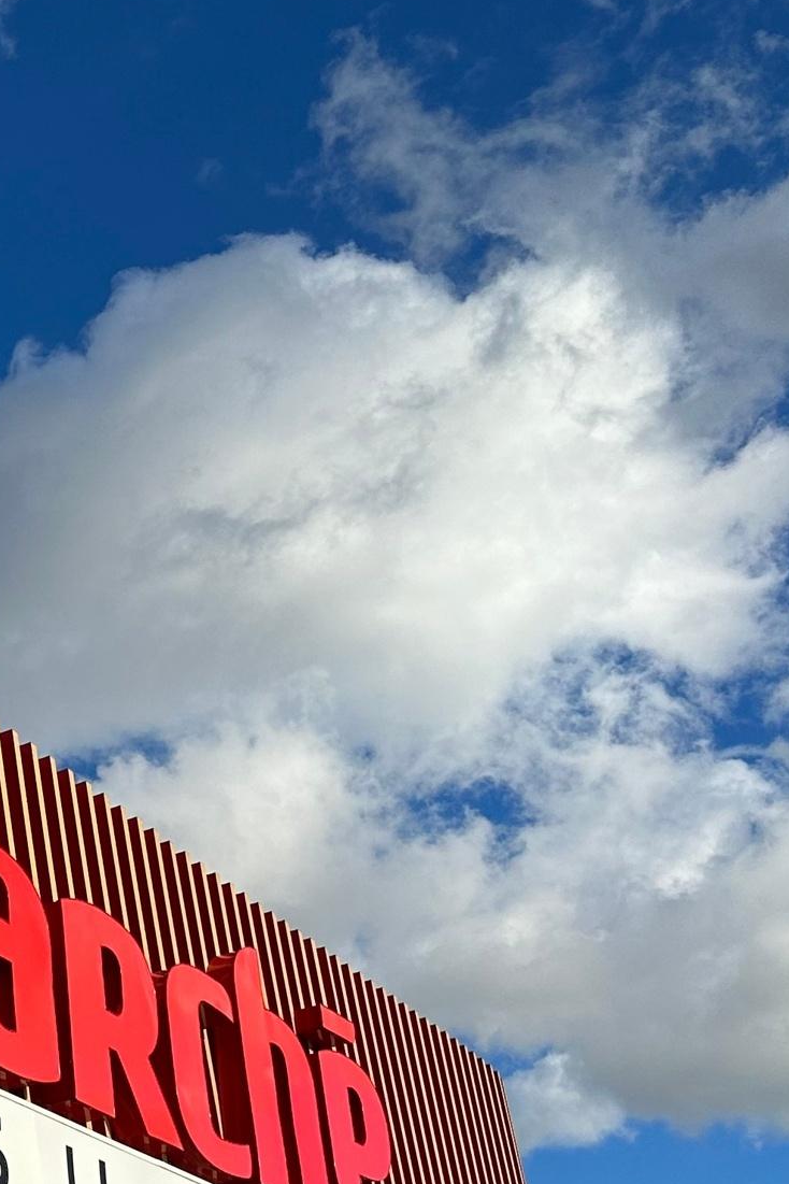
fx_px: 2235
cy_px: 970
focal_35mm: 68
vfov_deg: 28.9
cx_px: -494
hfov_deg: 17.4
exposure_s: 1/5263
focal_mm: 6.9
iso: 80
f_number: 1.8
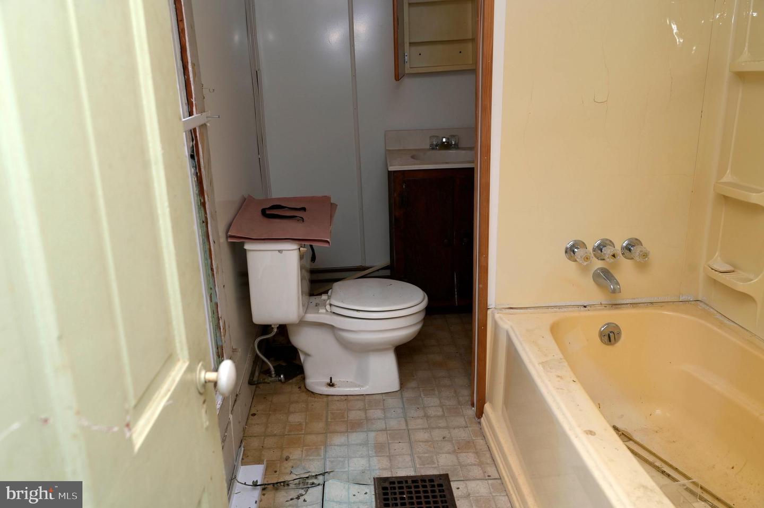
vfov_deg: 46.3
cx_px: 382
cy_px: 254
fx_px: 594
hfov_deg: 65.5
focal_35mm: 28
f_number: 5.6
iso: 200
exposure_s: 1/200
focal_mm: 28
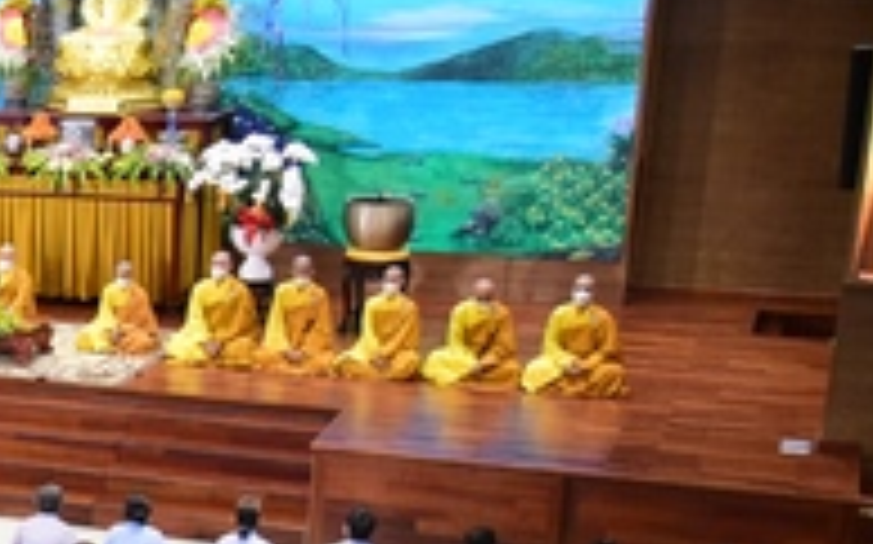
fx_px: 1950
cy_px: 544
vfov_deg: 15.6
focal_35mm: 82
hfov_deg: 21.4
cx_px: -423
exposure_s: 1/400
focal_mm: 24
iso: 6400
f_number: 4
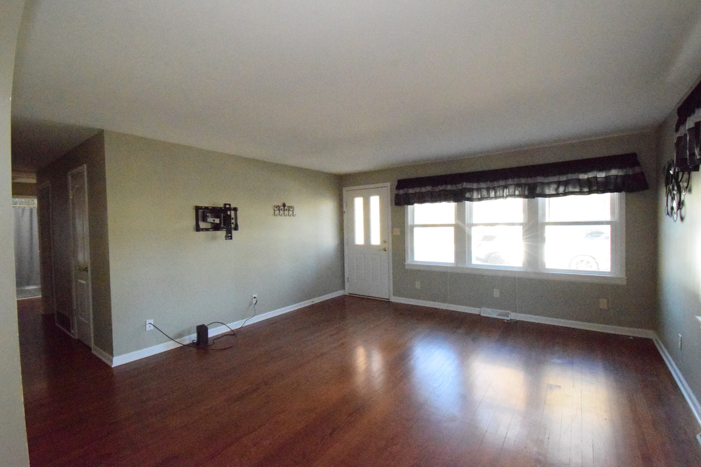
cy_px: 234
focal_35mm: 15
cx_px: 350
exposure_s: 1/125
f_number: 13
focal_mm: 10
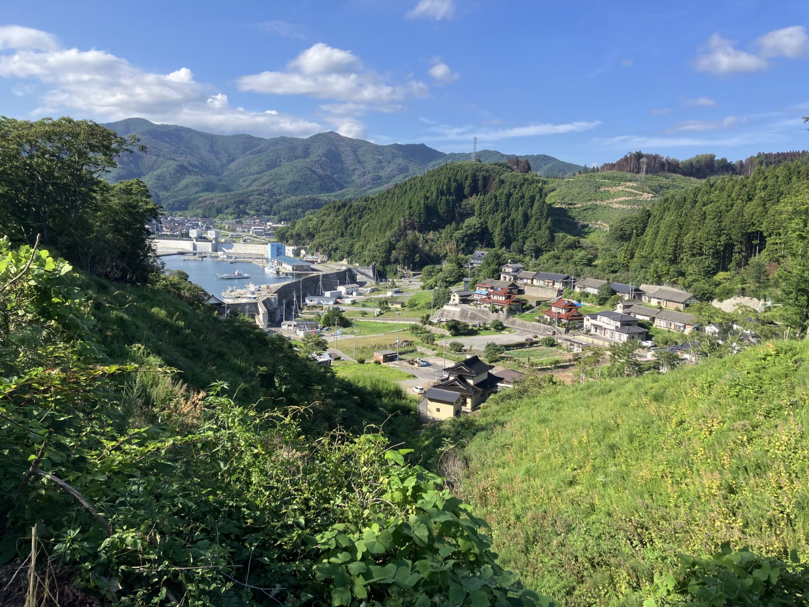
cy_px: 304
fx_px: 654
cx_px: 404
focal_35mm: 28
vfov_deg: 49.7
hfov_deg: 63.4
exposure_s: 1/1171
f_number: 1.8
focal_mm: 3.99
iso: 32
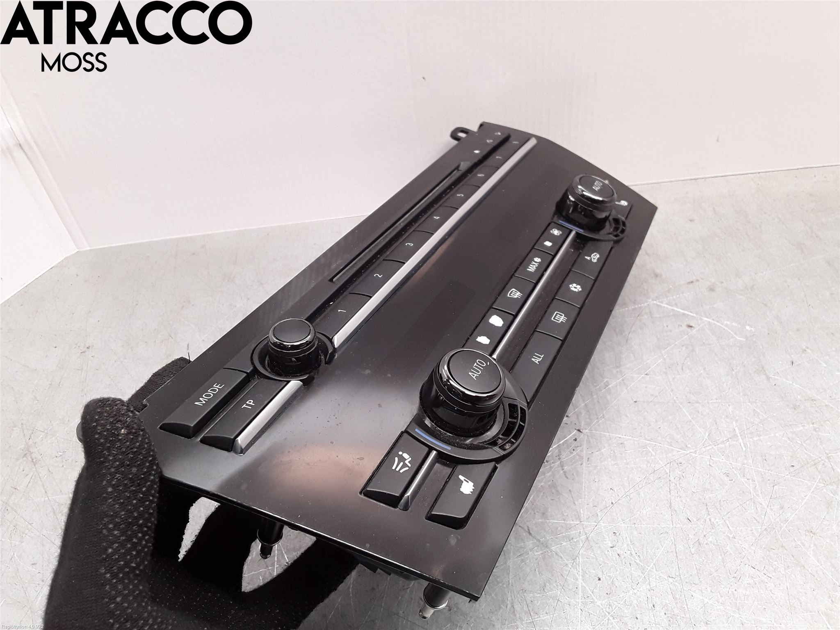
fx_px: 679
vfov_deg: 49.7
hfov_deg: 63.4
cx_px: 420
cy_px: 315
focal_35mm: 28
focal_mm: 2.91
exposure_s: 1/50
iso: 64
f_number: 1.9
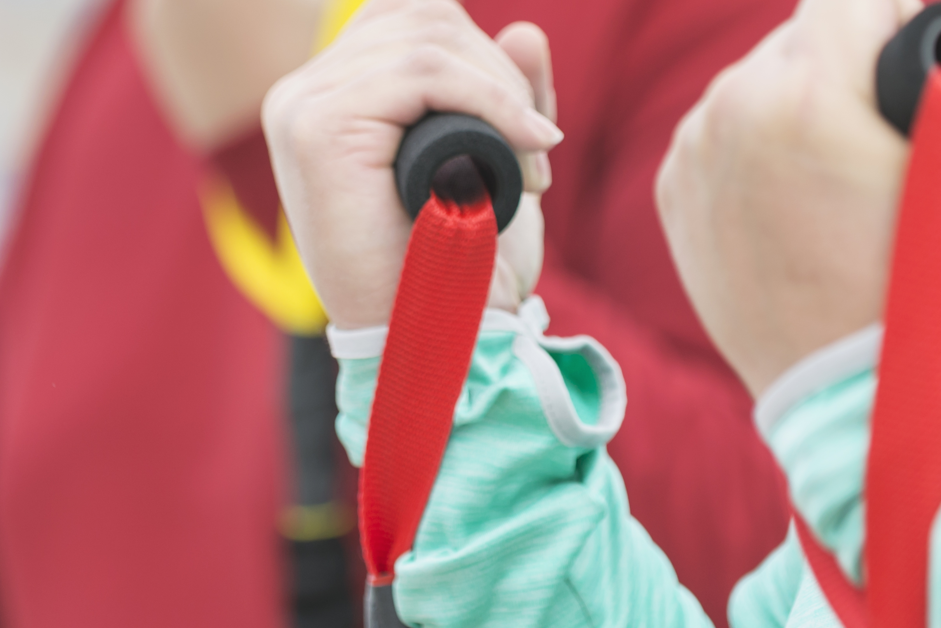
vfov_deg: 3.6
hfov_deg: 5.4
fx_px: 9936
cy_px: -134
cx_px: 616
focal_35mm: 380
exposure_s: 1/400
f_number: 2.8
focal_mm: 125
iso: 250
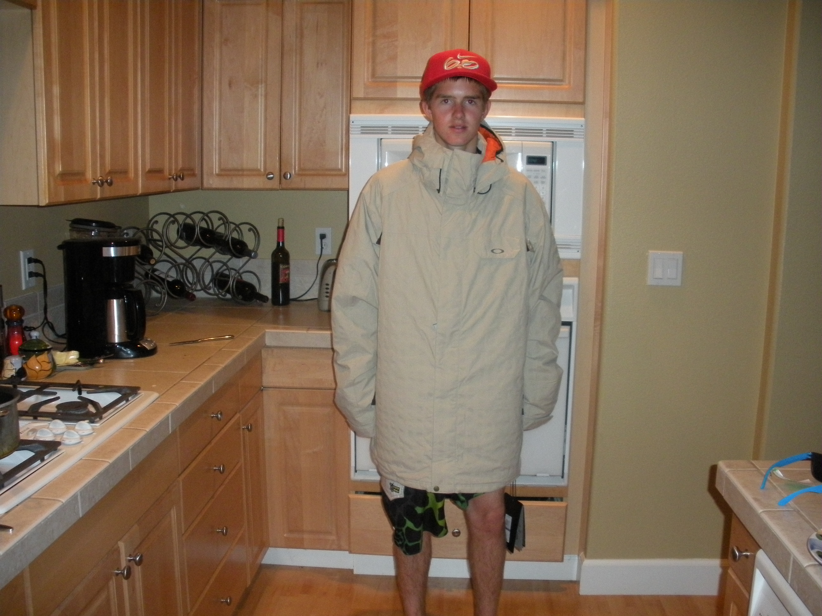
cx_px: 411
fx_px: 831
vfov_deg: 40.7
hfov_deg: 52.6
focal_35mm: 35
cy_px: 308
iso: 400
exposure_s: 1/60
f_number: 3.5
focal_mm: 6.3
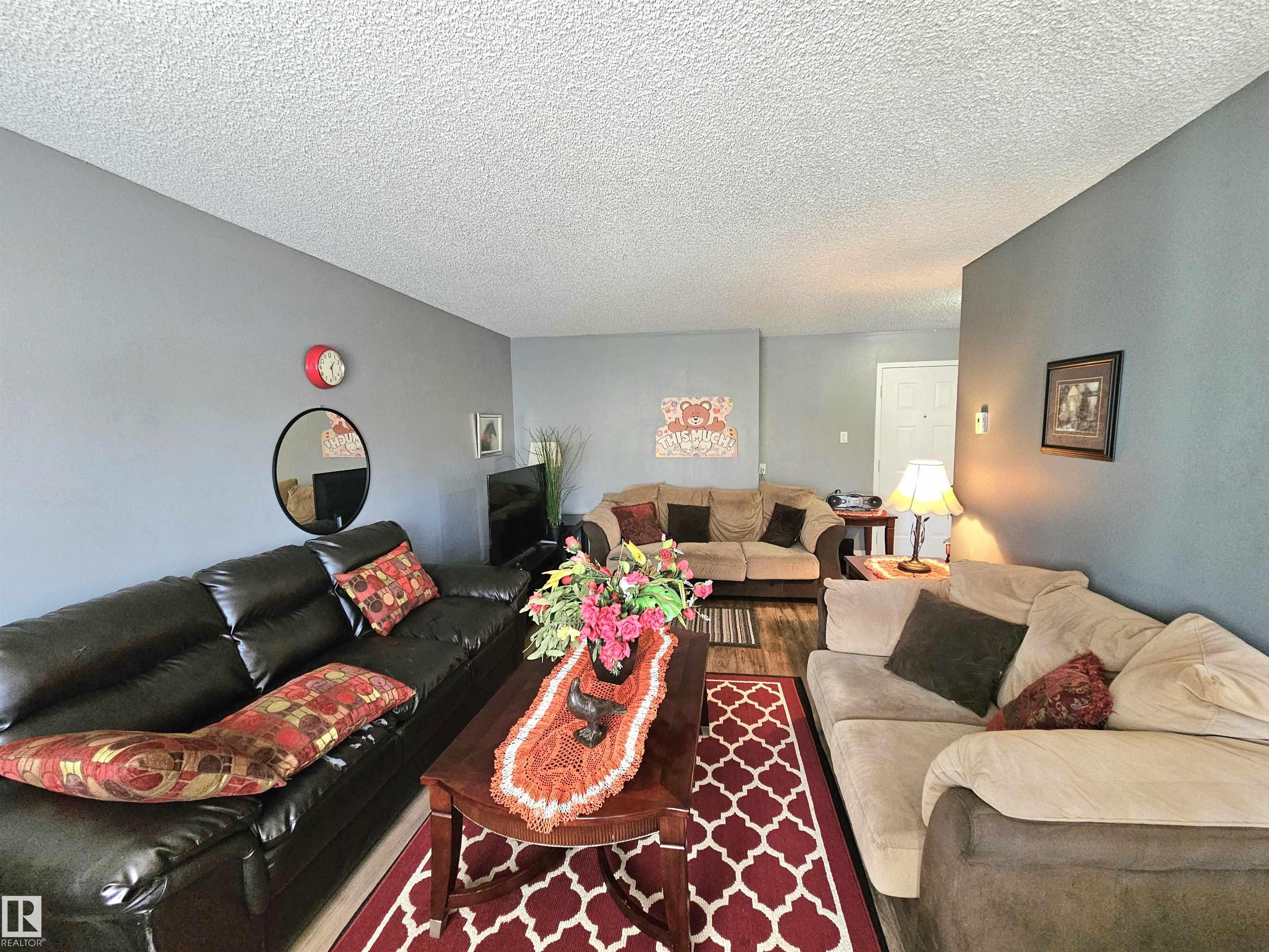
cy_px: 476
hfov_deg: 106.2
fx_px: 477
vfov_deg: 89.9
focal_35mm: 13
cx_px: 634
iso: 500
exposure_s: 1/30
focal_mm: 2.2
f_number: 2.2
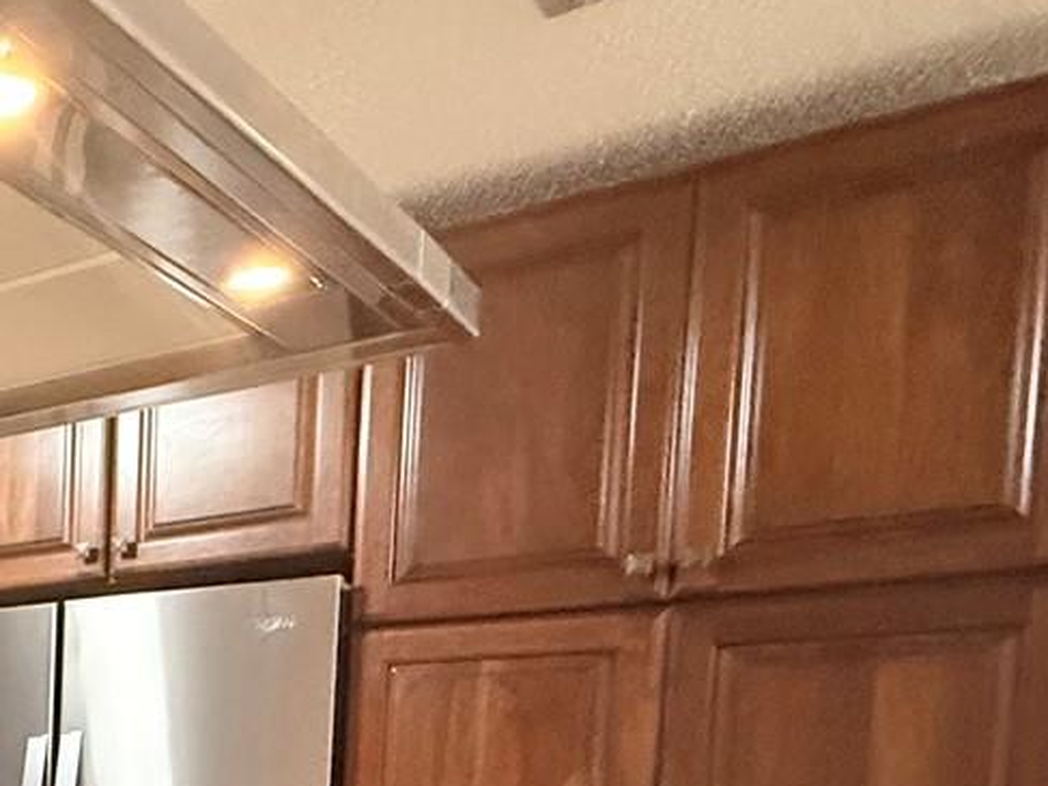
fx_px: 1392
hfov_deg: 29.9
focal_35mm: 46
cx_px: -413
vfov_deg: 28.1
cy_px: 904
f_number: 2.2
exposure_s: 1/60
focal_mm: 2.22
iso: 800
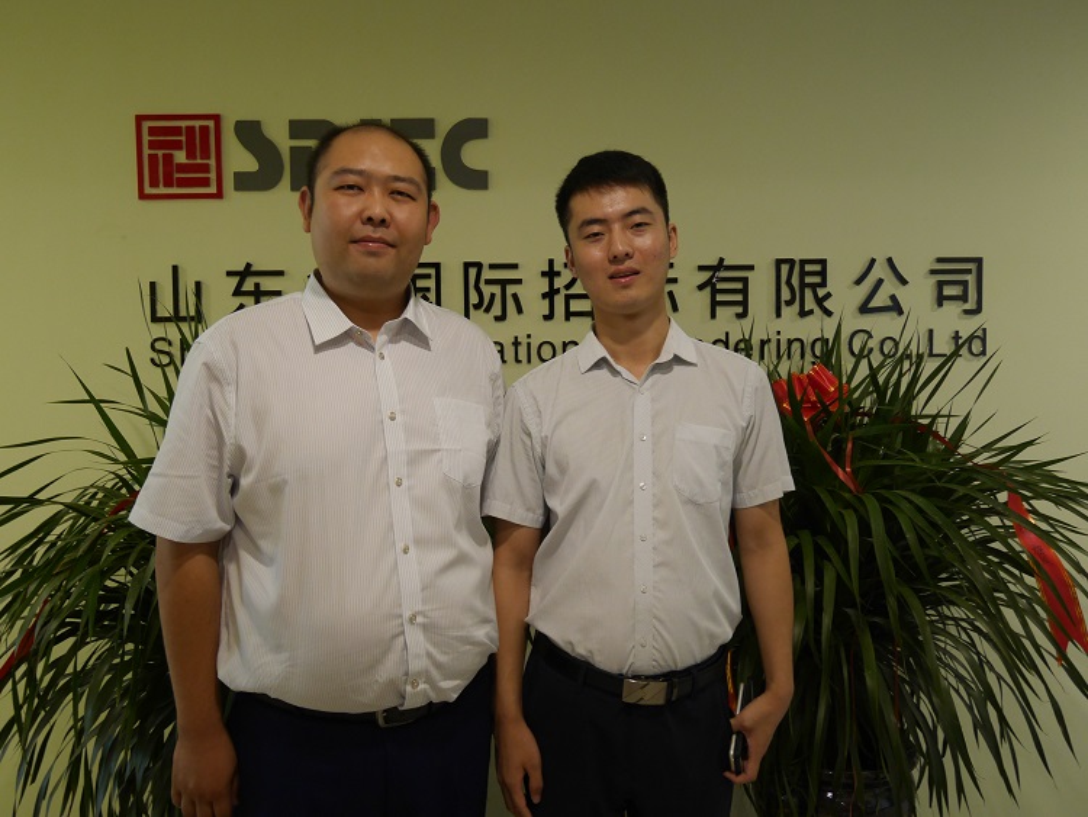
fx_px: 1006
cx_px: 544
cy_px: 408
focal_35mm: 32
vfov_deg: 44.2
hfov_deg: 56.8
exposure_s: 1/60
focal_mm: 16
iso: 1000
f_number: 3.9
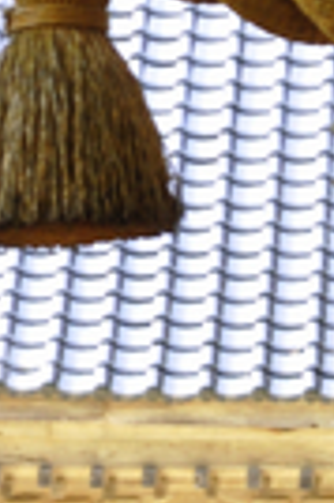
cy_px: 330
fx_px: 6990
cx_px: 715
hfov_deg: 2.7
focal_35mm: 501
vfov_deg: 4.1
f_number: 5.6
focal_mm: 70
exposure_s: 1/125
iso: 200
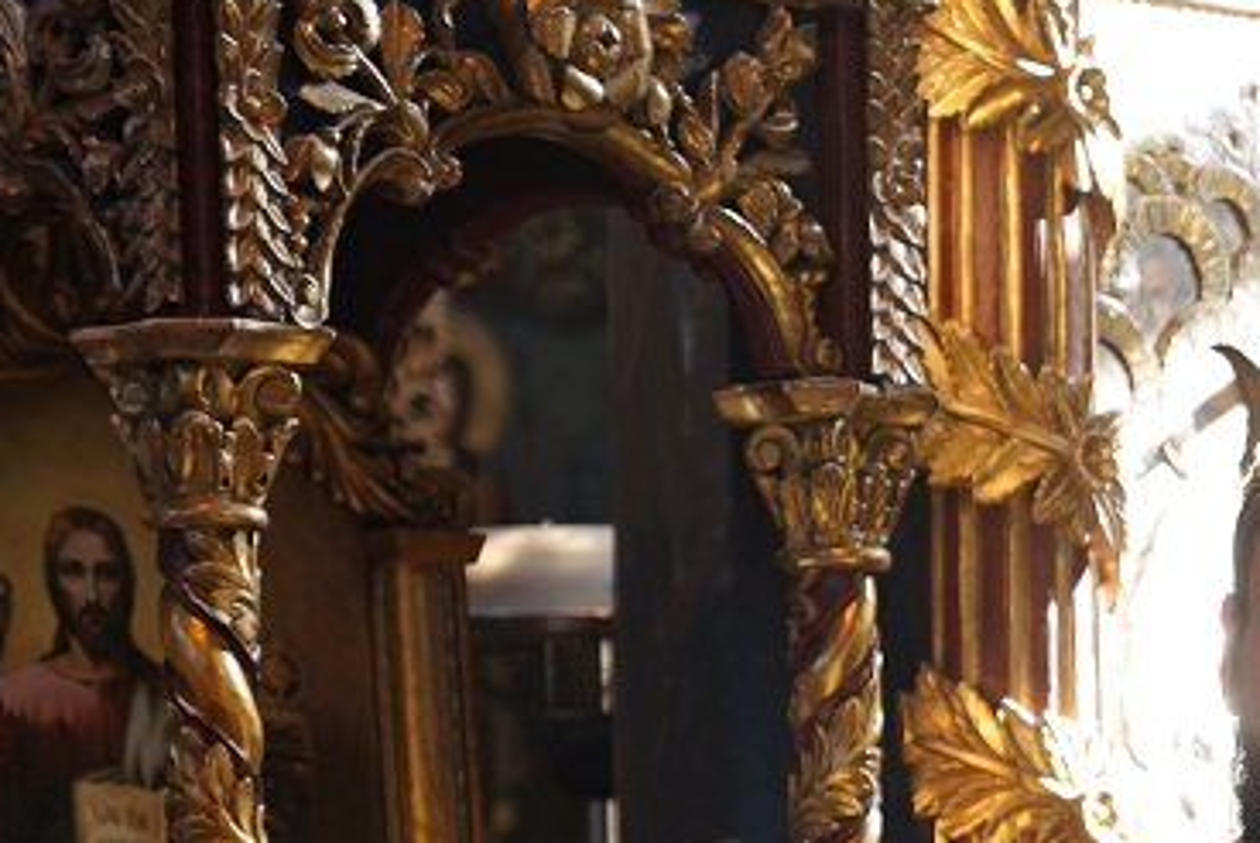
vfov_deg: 6.0
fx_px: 7986
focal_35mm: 228
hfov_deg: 8.8
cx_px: 1890
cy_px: 1237
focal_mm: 70
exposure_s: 1/100
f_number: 3.2
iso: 500
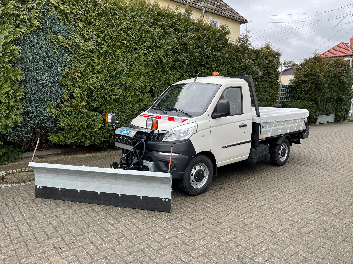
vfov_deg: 53.1
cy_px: 132
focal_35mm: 26
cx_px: 176
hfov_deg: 67.3
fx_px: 265
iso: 40
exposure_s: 1/281
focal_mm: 5.1
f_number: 1.6
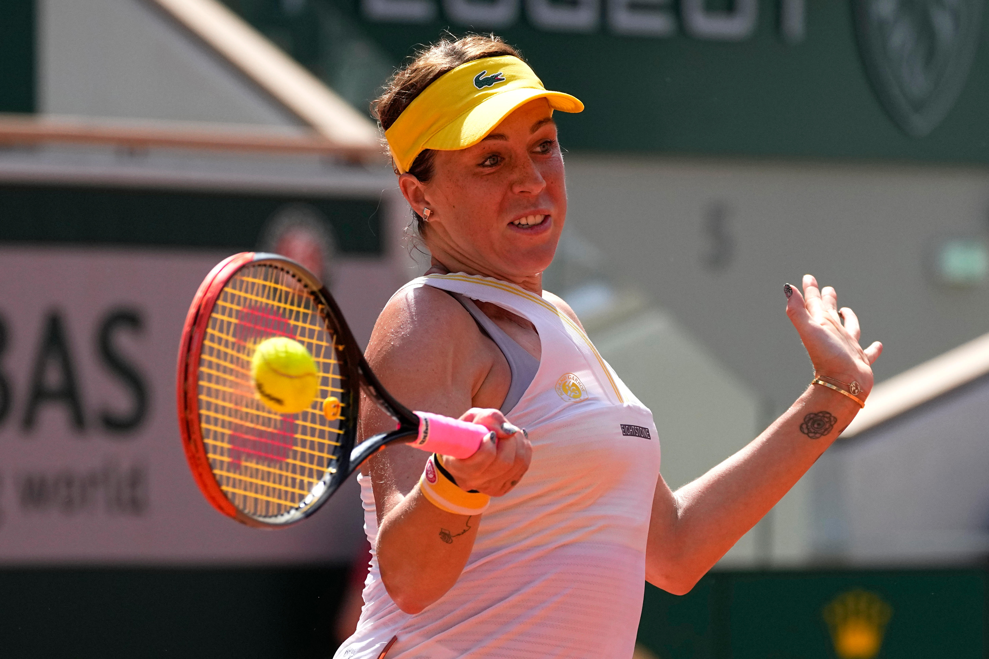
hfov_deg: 9.7
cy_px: 330
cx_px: 494
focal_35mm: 212
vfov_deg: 6.5
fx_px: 5823
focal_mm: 212
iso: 1250
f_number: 5.6
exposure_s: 1/5000
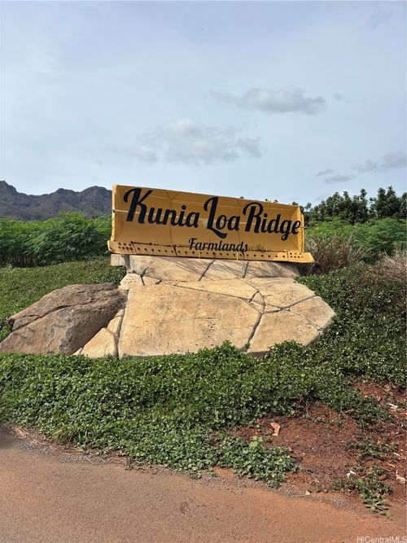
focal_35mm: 26
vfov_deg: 67.3
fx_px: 408
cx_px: 204
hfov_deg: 53.0
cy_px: 272
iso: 50
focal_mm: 5.96
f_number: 1.6
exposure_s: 1/5618
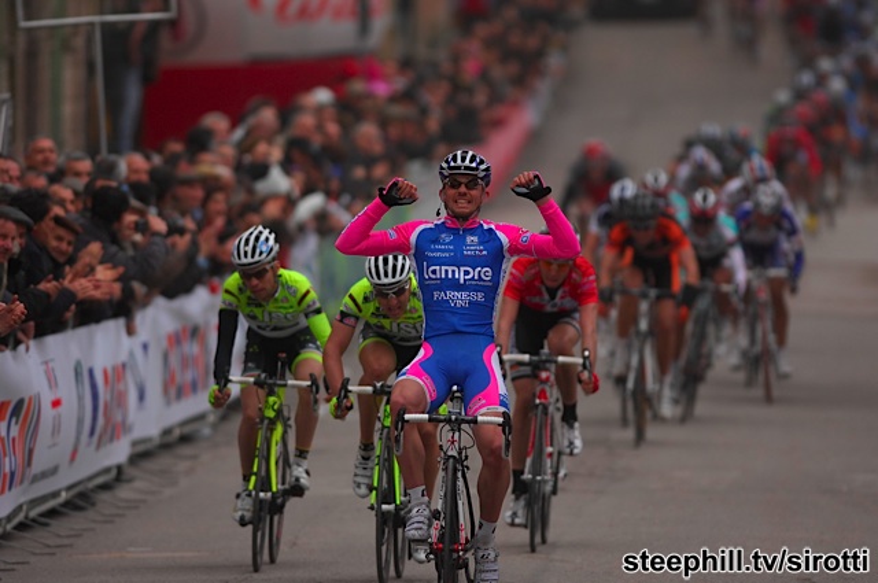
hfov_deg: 4.6
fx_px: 10961
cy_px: 292
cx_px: 439
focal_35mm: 450
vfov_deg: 3.0
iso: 400
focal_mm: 300
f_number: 2.8
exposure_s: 1/1250
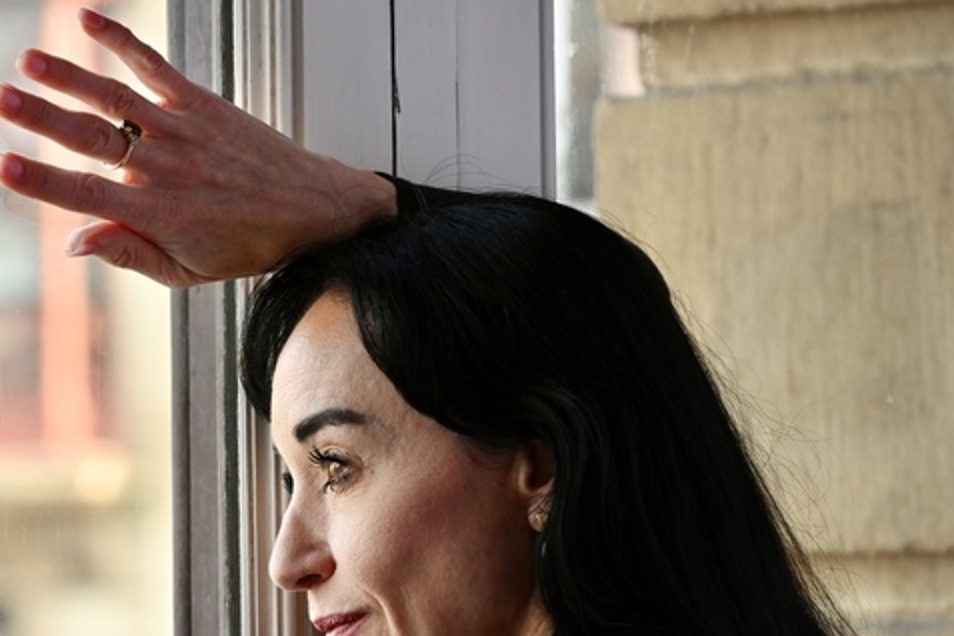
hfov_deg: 10.4
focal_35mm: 198
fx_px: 5247
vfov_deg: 6.9
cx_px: 262
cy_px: 468
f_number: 5.6
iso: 640
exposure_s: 1/160
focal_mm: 130
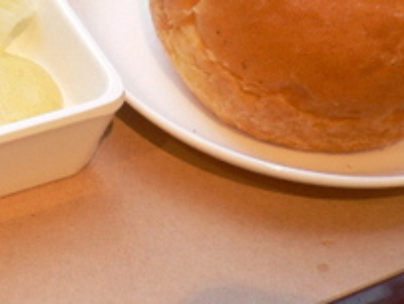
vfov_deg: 16.8
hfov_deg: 21.7
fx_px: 1005
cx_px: -18
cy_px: -15
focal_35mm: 86
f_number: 2.8
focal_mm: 5.8
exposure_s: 1/10
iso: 150
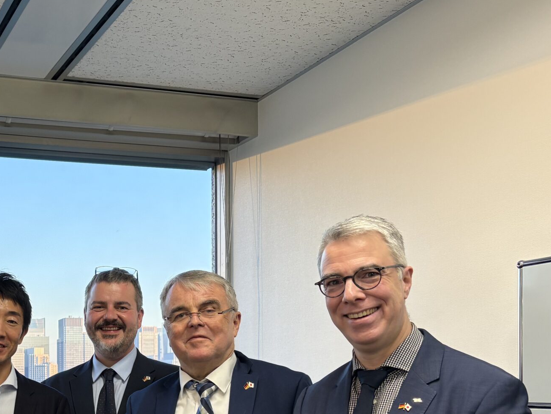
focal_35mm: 51
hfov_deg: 34.7
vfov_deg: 27.6
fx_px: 812
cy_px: 366
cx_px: 24
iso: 80
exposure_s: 1/100
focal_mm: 5.96
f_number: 1.6
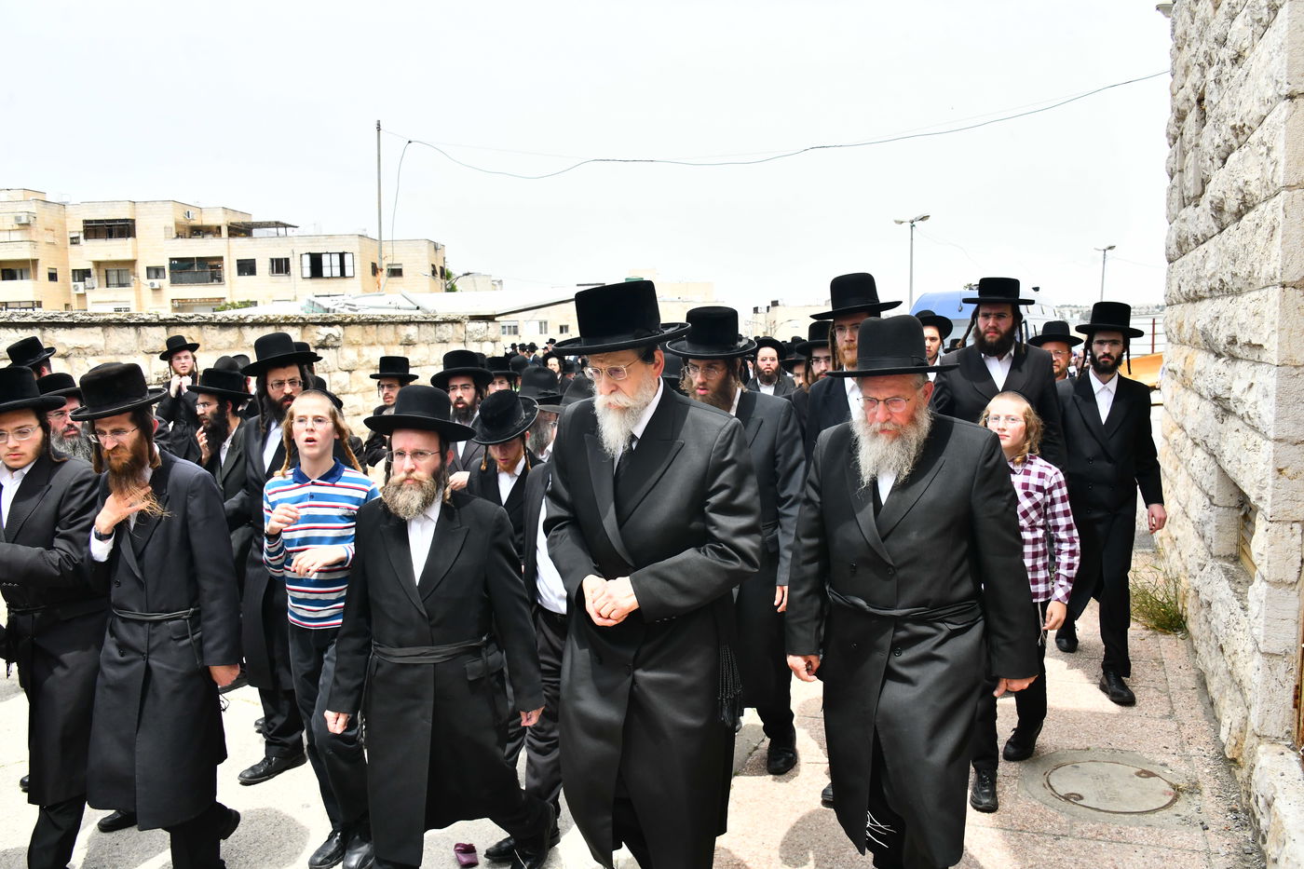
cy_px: 434
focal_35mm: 28
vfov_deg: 46.4
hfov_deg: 65.5
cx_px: 652
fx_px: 1014
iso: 1000
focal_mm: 28
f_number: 10
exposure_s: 1/800
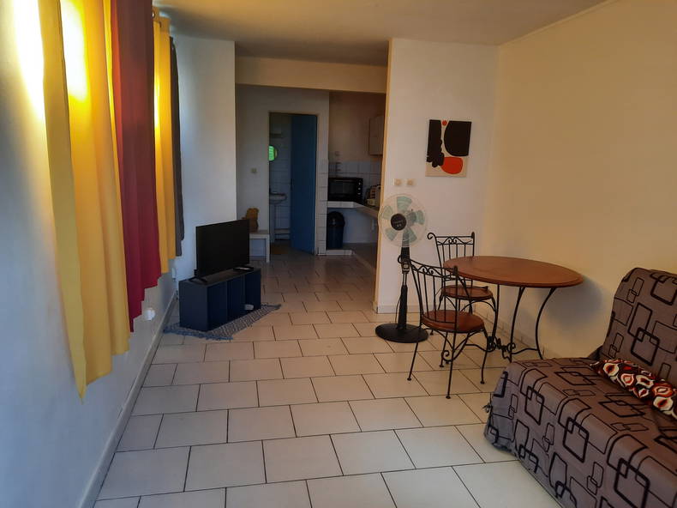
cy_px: 254
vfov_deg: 54.9
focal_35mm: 25
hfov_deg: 69.4
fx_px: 489
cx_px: 338
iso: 125
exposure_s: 1/60
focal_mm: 4.6
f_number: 2
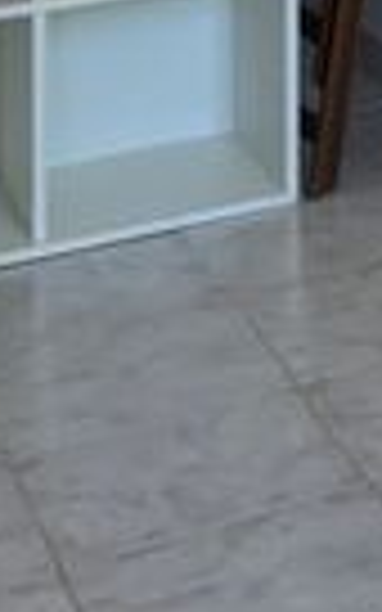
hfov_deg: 7.4
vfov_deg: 11.8
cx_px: 1249
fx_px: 2499
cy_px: -770
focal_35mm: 150
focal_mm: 6.76
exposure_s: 1/92
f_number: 1.78
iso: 200
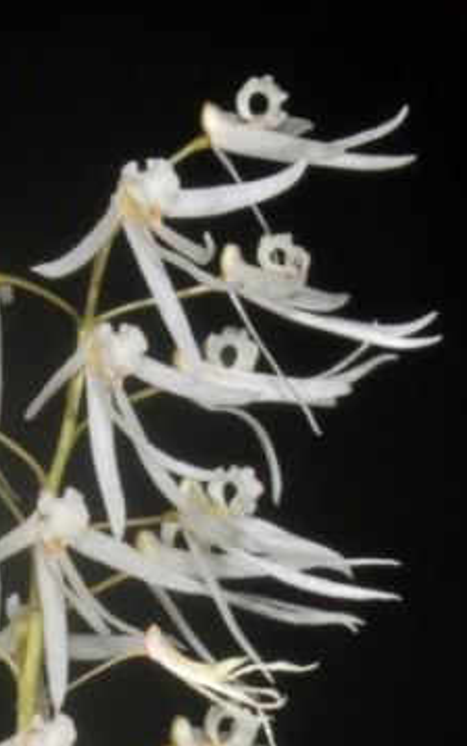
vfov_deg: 7.9
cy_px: 931
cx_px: 117
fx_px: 5331
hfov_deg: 5.0
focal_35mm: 262
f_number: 25
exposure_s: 1/60
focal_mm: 60
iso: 1600
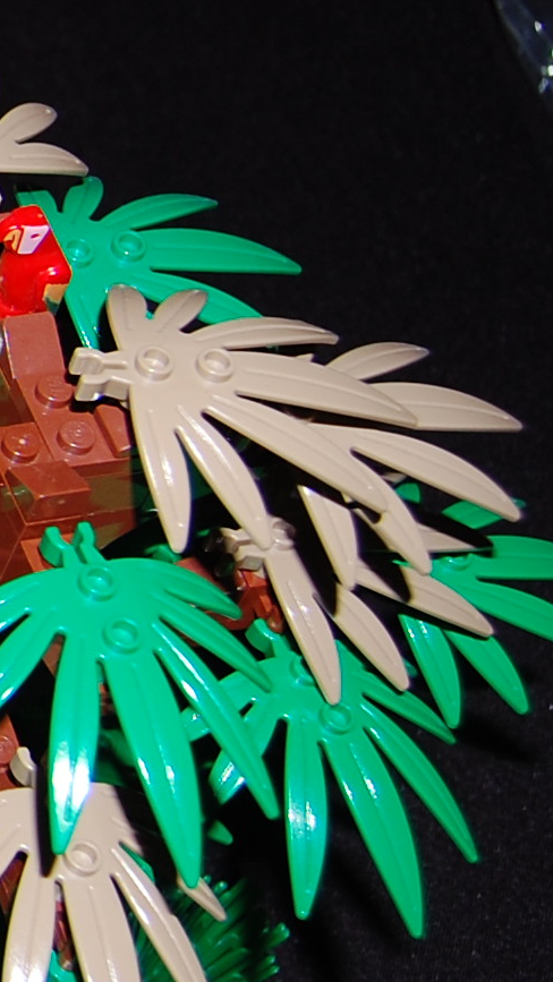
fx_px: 2553
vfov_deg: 21.5
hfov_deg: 9.6
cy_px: 212
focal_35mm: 98
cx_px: -1111
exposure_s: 1/125
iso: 200
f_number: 5.6
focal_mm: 18
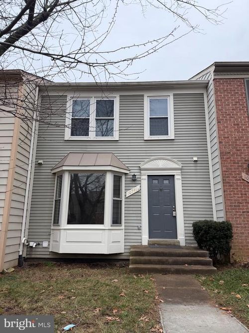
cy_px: 166
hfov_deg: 56.8
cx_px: 124
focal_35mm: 24
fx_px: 230
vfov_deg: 71.6
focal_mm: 6.76
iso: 80
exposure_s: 1/333
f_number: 1.78
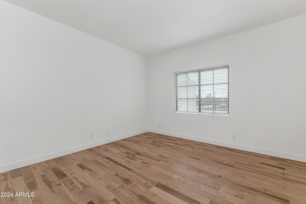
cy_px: 102
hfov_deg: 100.4
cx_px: 153
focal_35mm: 15
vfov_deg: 77.3
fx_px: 127
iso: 100
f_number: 9
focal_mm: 15
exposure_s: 1/200
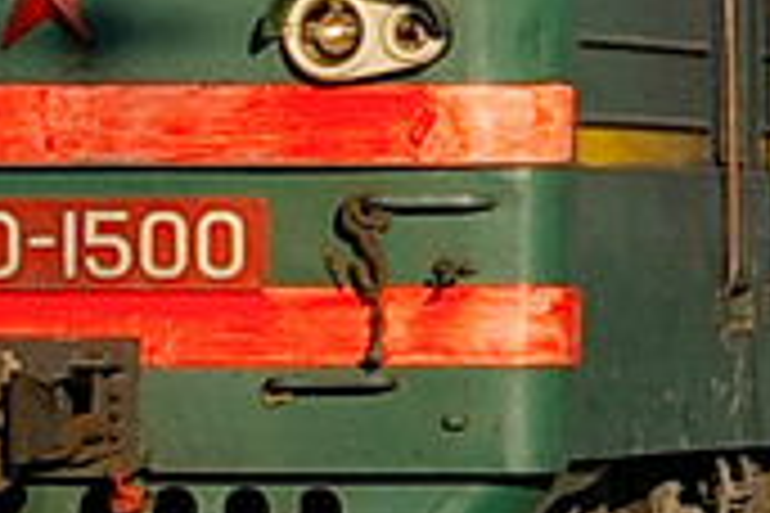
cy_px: -198
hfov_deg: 4.9
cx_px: 716
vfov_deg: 3.3
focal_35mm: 421
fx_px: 9004
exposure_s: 1/800
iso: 200
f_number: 6.3
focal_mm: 40
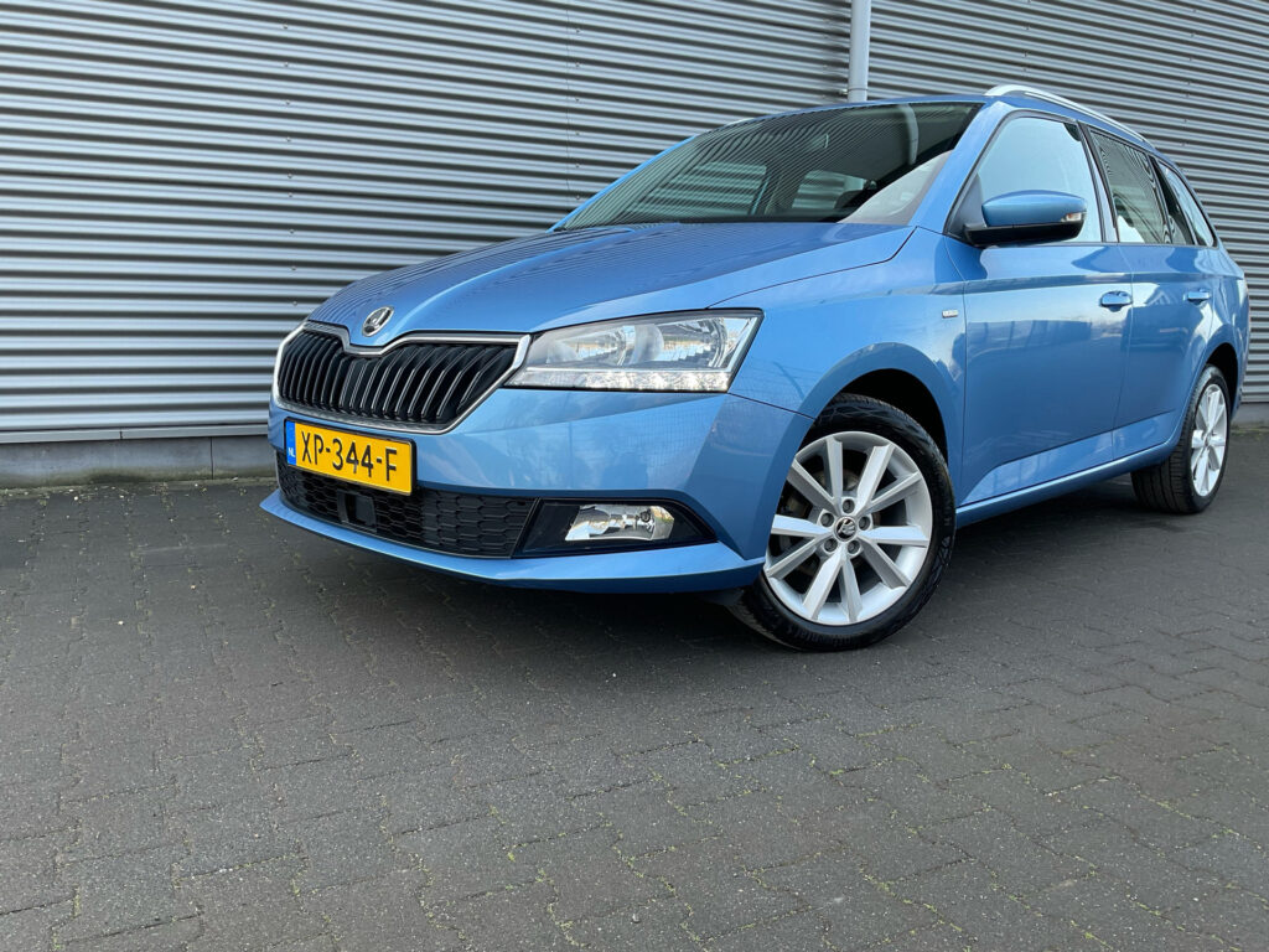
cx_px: 634
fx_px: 1063
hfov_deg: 61.7
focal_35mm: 29
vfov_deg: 48.2
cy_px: 476
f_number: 1.8
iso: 16
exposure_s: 1/129
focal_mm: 3
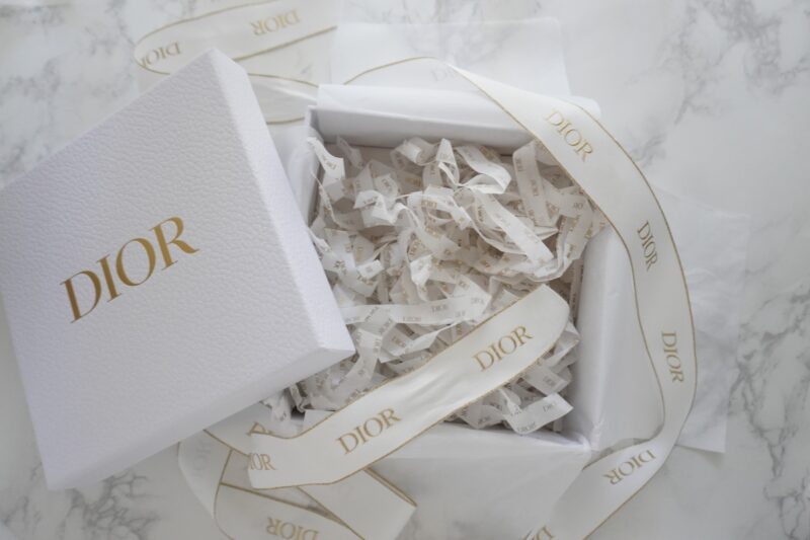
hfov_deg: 61.9
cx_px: 405
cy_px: 270
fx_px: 675
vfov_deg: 43.6
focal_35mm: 30
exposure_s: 1/30
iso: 1250
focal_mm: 20
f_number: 4
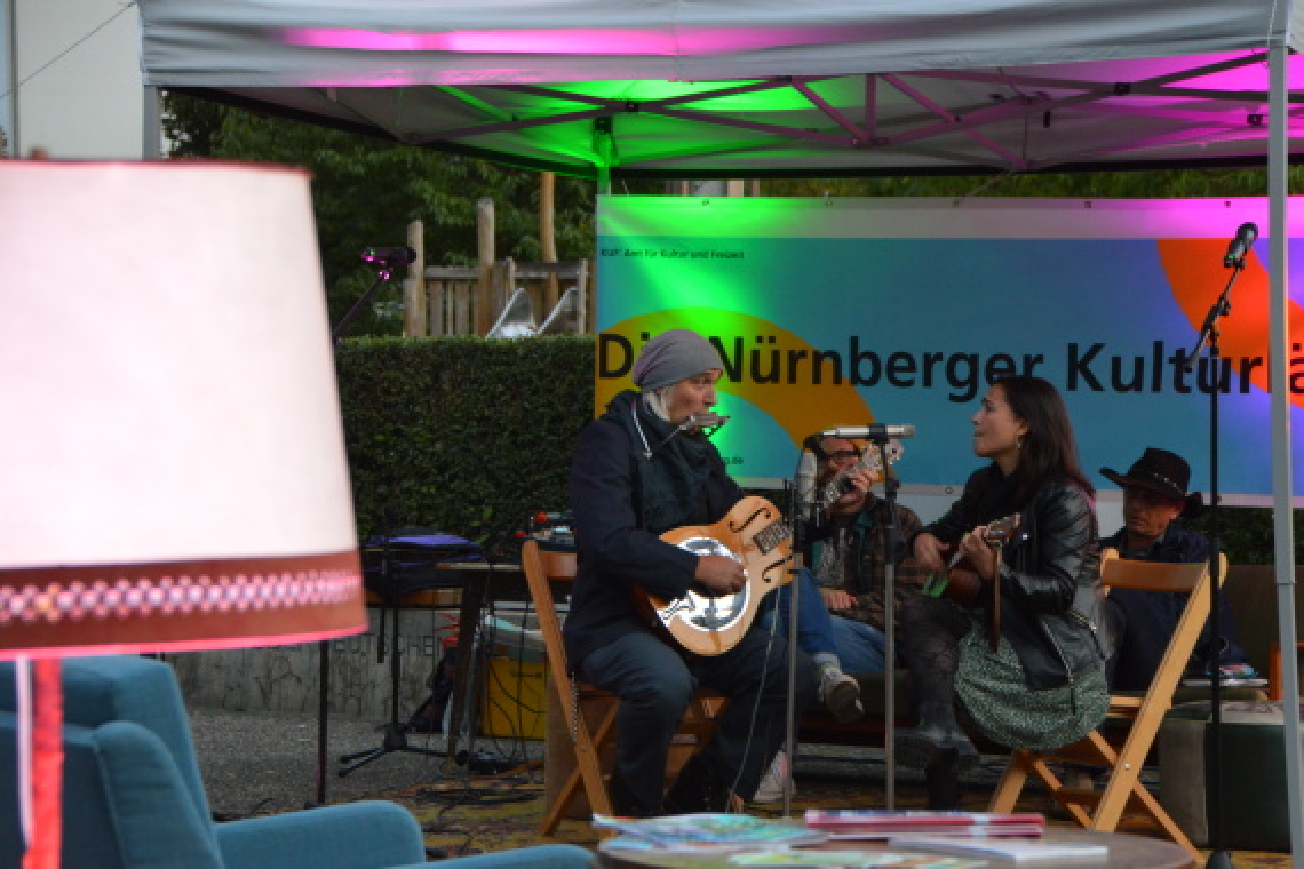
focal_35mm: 98
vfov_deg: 14.0
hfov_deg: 20.9
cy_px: 434
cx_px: 652
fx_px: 3531
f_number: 5.3
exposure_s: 1/60
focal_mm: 65
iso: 1100
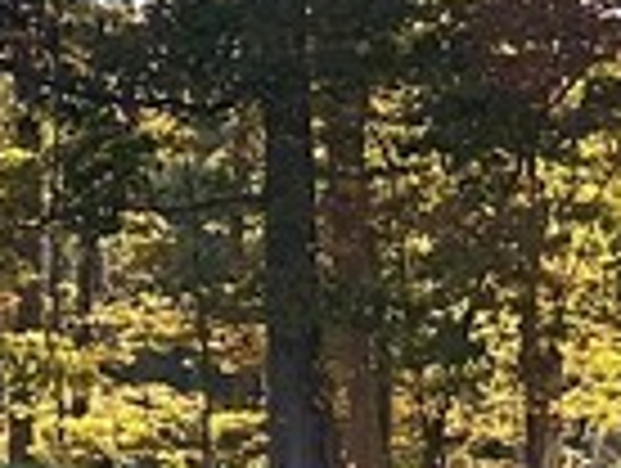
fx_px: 3199
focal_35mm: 178
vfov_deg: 8.3
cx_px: -1408
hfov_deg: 8.6
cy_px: 4
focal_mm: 6.86
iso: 80
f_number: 1.78
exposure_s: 1/1453
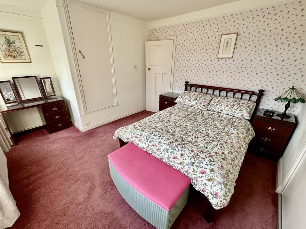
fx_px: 133
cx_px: 146
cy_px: 116
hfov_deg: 98.1
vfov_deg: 81.7
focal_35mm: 15
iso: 64
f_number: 2.2
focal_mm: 2.22
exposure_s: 1/99
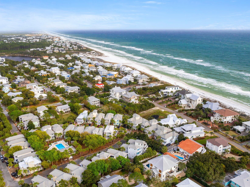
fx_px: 217
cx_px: 109
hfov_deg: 59.8
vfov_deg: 46.8
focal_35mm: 30
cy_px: 98
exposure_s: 1/50
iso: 100
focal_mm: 12.29
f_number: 2.8
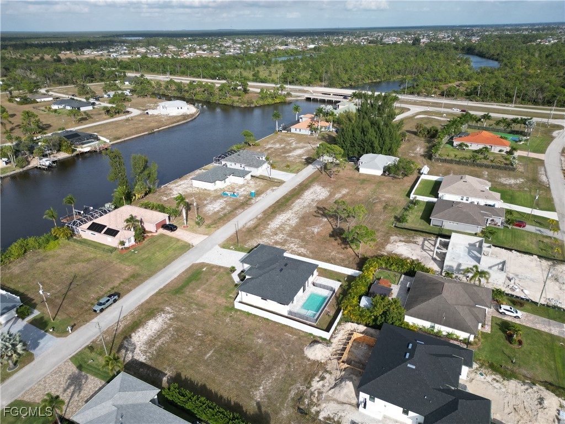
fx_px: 392
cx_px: 282
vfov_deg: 56.8
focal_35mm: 24
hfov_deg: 71.6
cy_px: 212
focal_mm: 6.72
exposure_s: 1/3000
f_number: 1.7
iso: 130
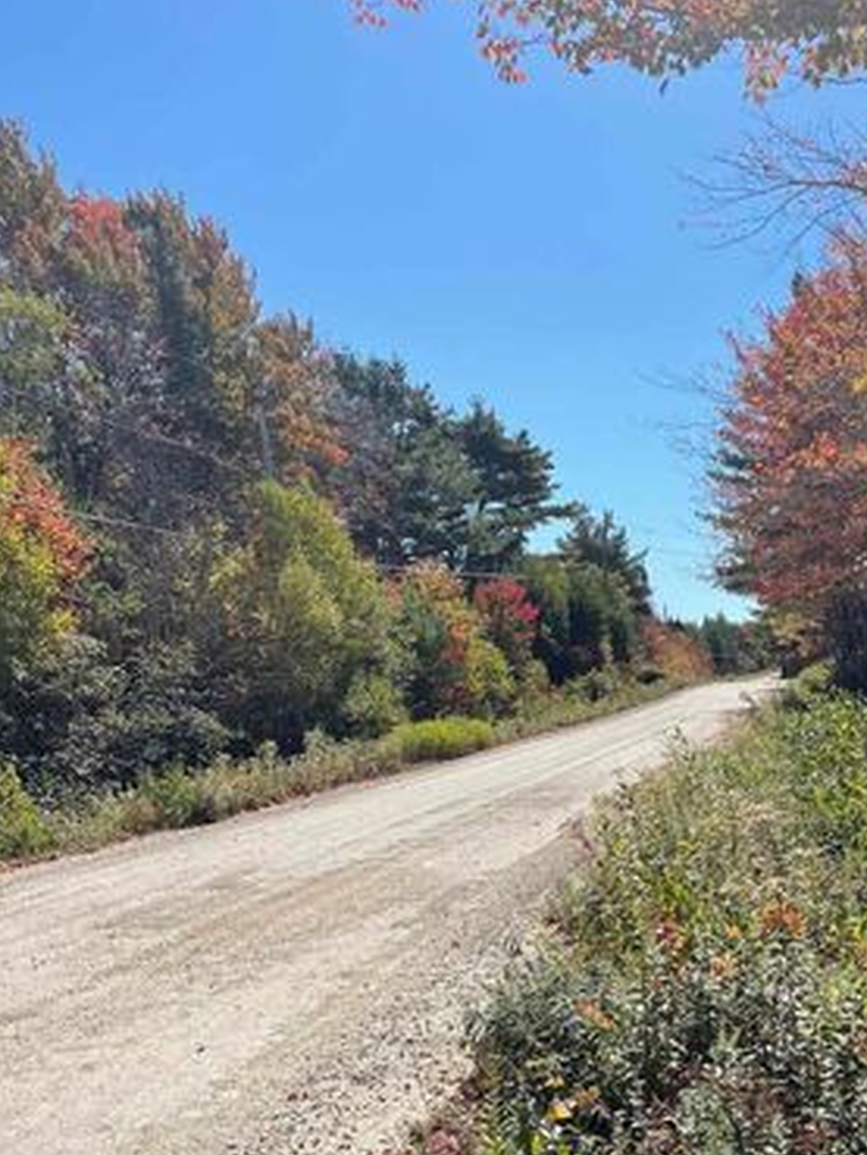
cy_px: 781
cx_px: 695
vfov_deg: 39.9
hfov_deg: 30.2
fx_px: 1569
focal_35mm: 47
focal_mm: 4.2
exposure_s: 1/3861
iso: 32
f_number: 1.6
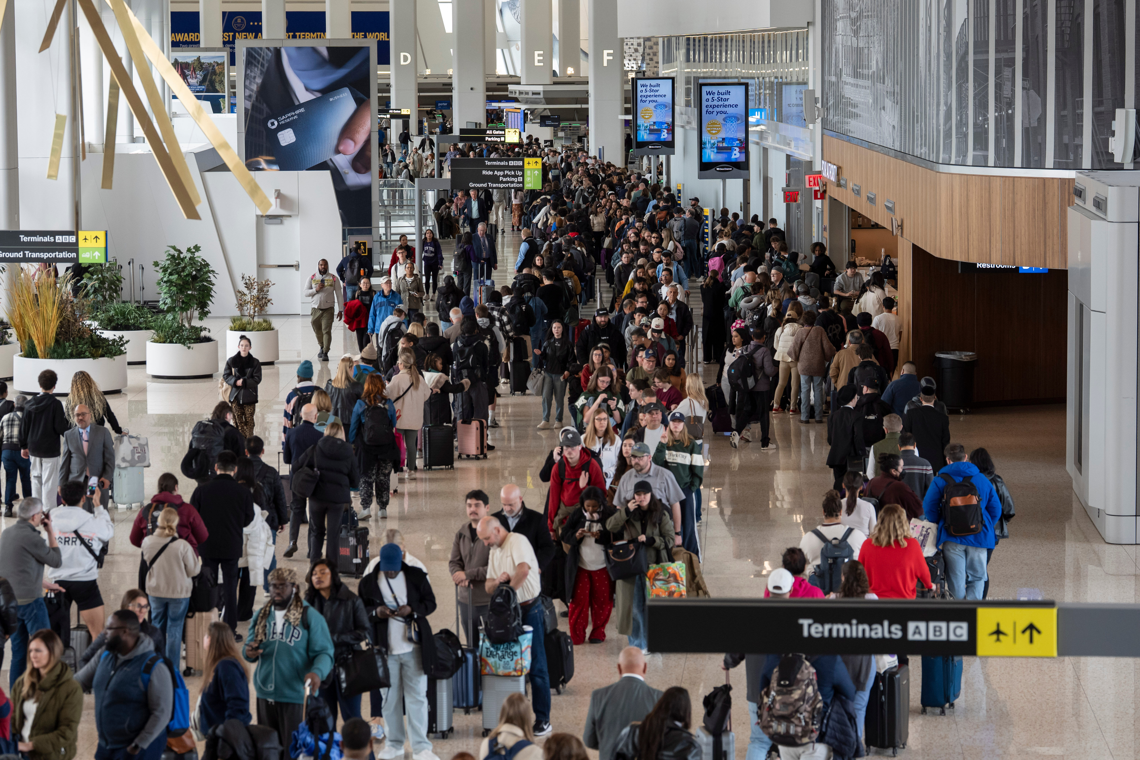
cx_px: 570
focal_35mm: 101
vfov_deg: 13.6
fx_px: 3198
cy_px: 380
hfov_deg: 20.2
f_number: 4.5
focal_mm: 101
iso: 1600
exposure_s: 1/640
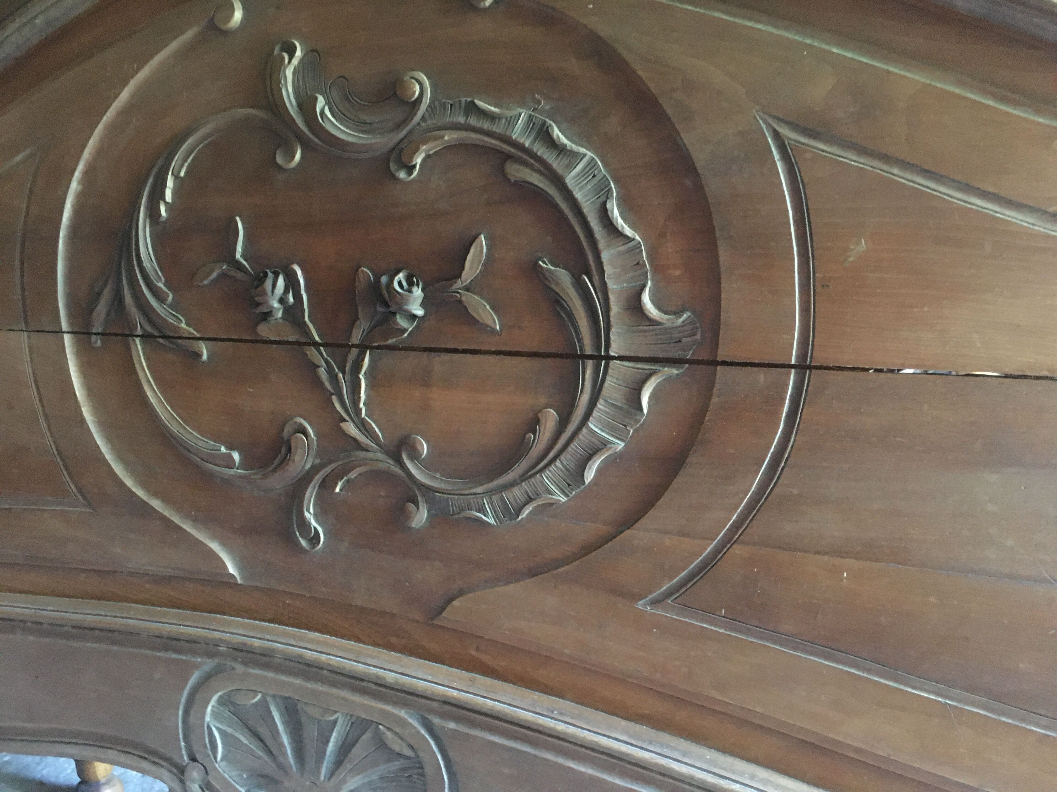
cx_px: 528
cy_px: 396
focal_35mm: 29
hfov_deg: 61.7
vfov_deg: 48.2
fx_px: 886
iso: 500
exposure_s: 1/17
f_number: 2.2
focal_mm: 4.15
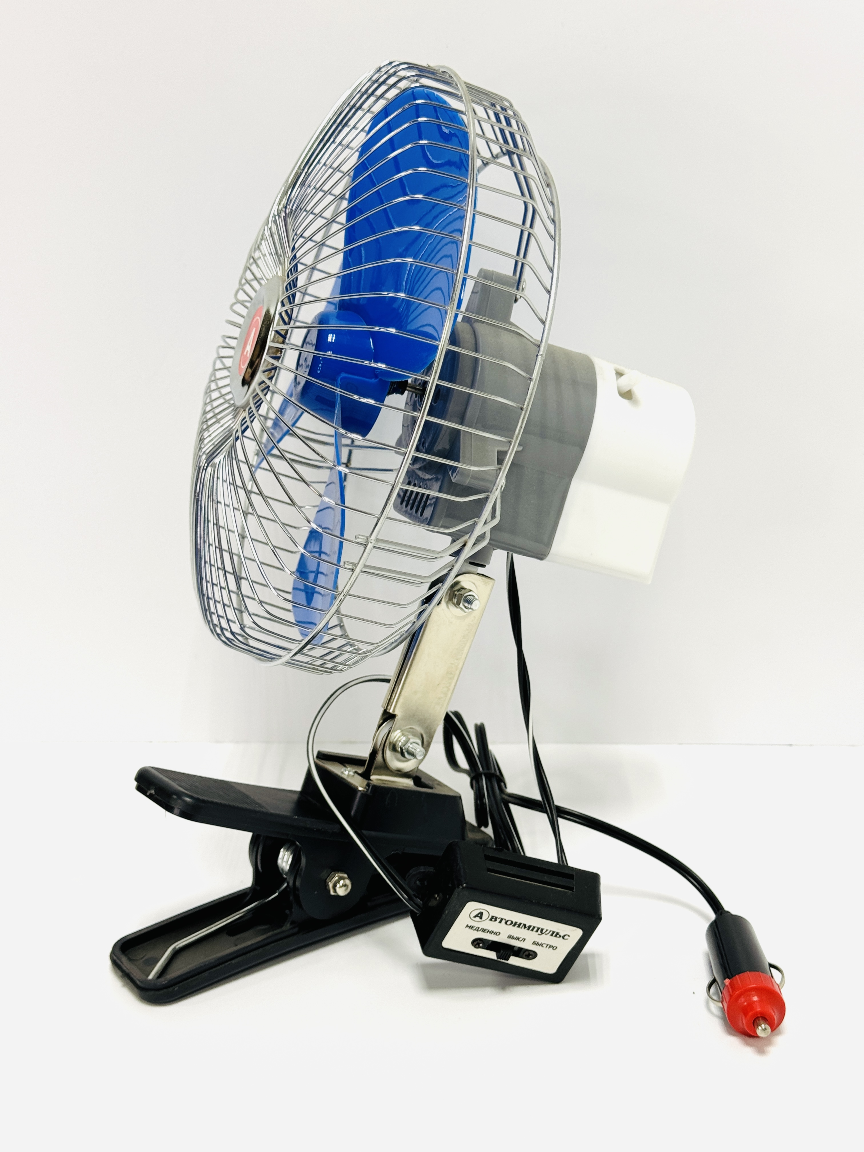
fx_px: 1597
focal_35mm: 48
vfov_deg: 39.7
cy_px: 576
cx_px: 432
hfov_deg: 30.3
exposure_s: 1/100
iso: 64
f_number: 1.78
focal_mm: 6.76
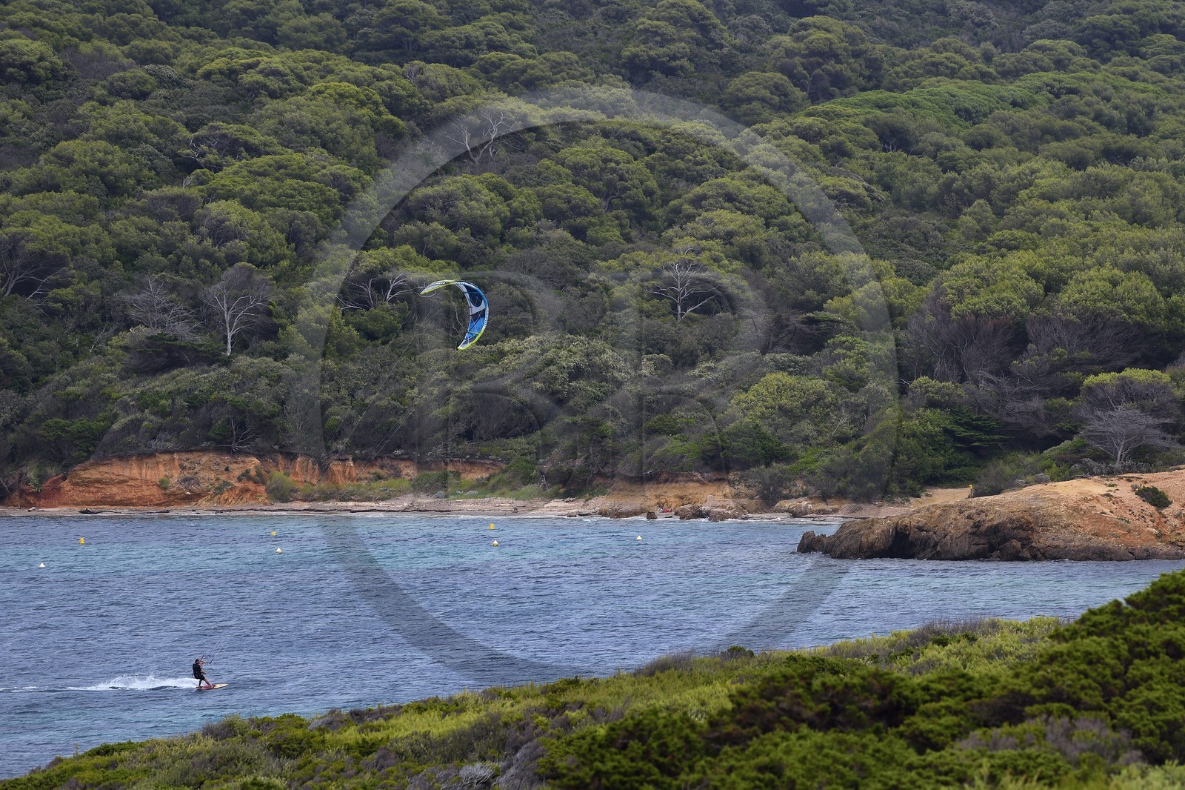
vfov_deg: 6.9
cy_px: 395
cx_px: 592
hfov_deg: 10.3
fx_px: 6582
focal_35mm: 200
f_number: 4
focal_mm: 200
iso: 200
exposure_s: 1/1600
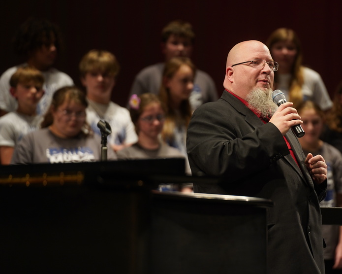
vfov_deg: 6.2
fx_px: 2520
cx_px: 244
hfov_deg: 7.8
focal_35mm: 249
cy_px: 167
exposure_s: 1/250
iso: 640
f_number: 2.8
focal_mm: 180
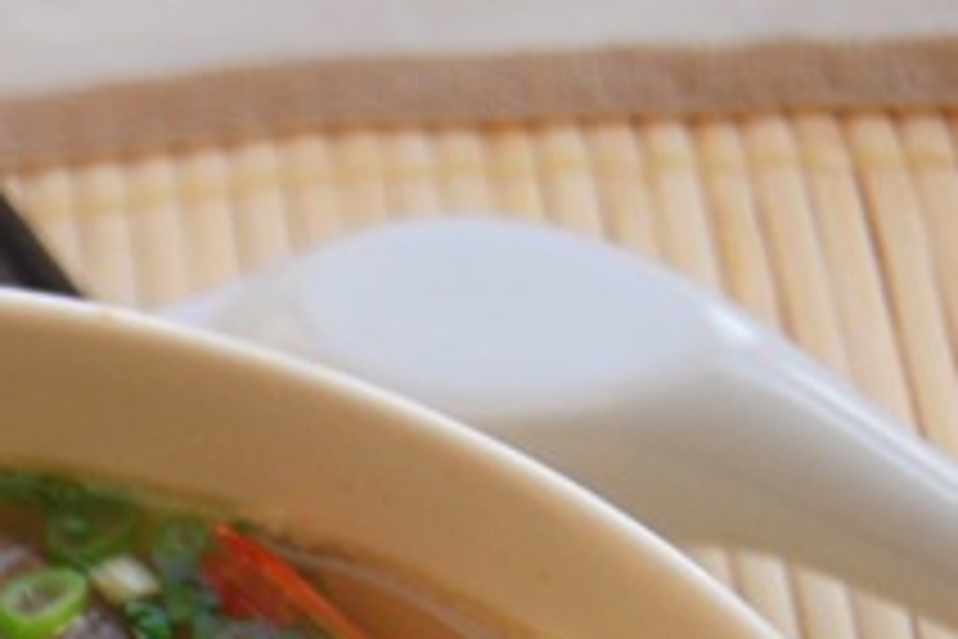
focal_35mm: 271
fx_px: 7211
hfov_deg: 7.4
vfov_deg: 5.0
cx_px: -625
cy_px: 1102
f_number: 4.8
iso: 250
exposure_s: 1/125
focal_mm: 48
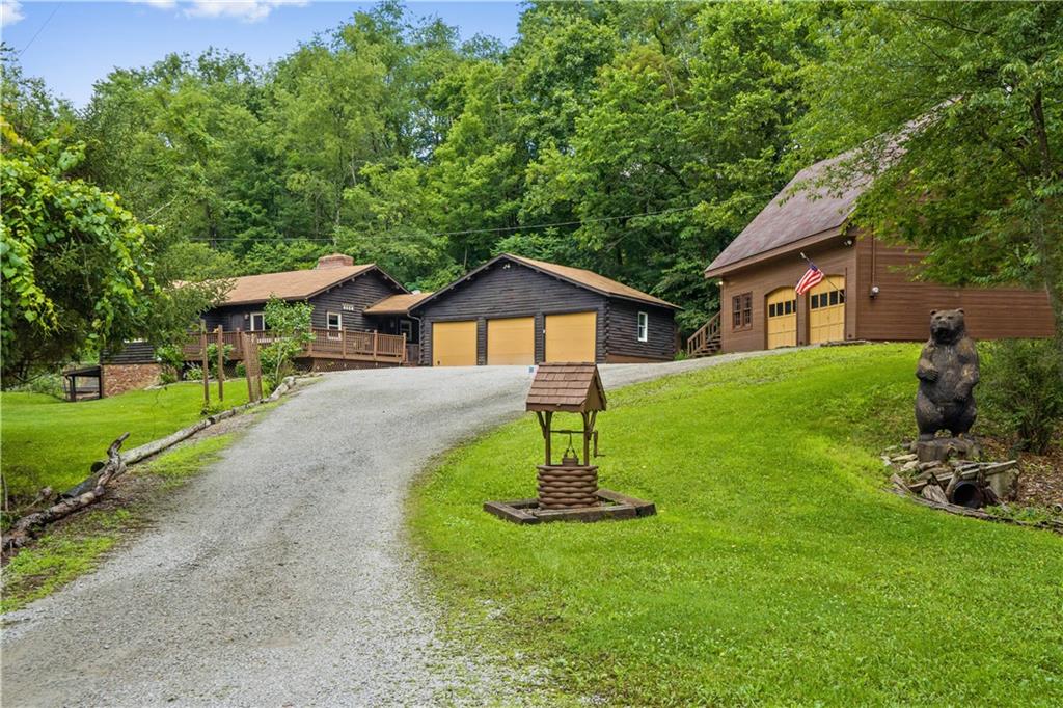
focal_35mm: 35
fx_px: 1033
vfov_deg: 37.8
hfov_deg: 54.4
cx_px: 532
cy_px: 354
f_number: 8
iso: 2000
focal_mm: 35
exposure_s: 1/1600
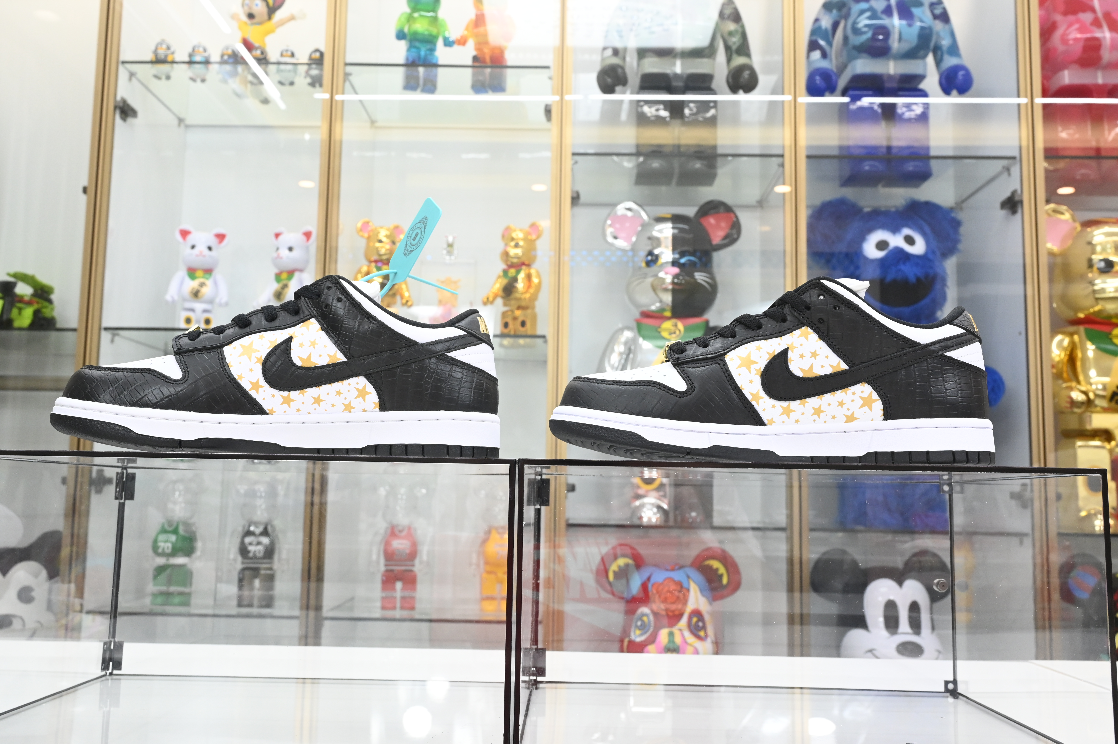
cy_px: 372
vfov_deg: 39.9
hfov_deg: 57.3
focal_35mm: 33
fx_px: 1024
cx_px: 559
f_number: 10
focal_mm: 33
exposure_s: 1/80
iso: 2000
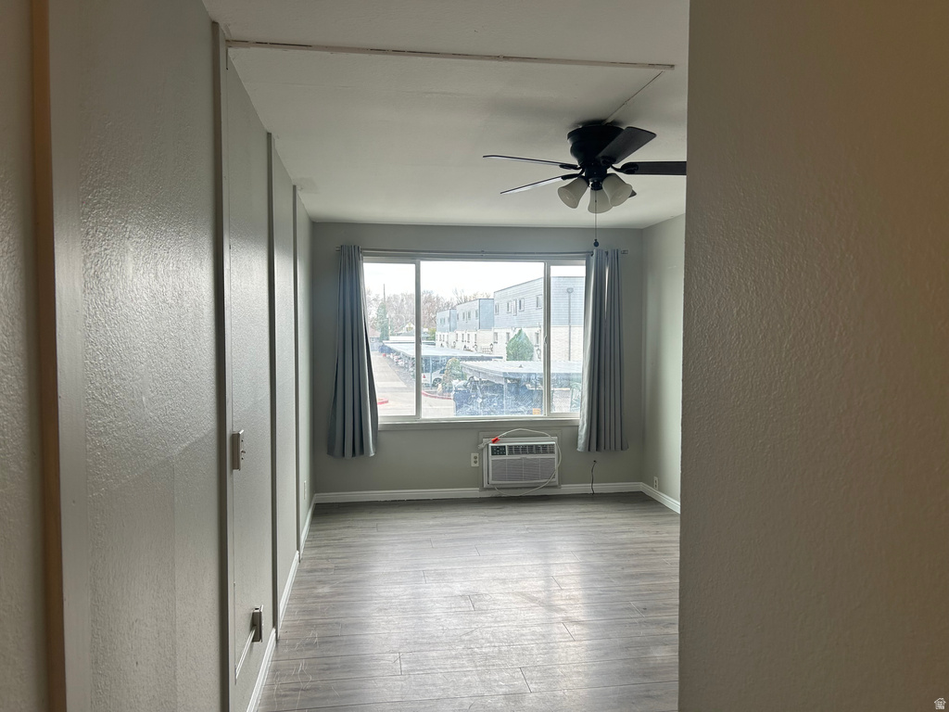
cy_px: 356
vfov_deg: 53.1
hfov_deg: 67.3
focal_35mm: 26
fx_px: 713
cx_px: 474
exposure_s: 1/250
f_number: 1.5
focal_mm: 5.7
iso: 40
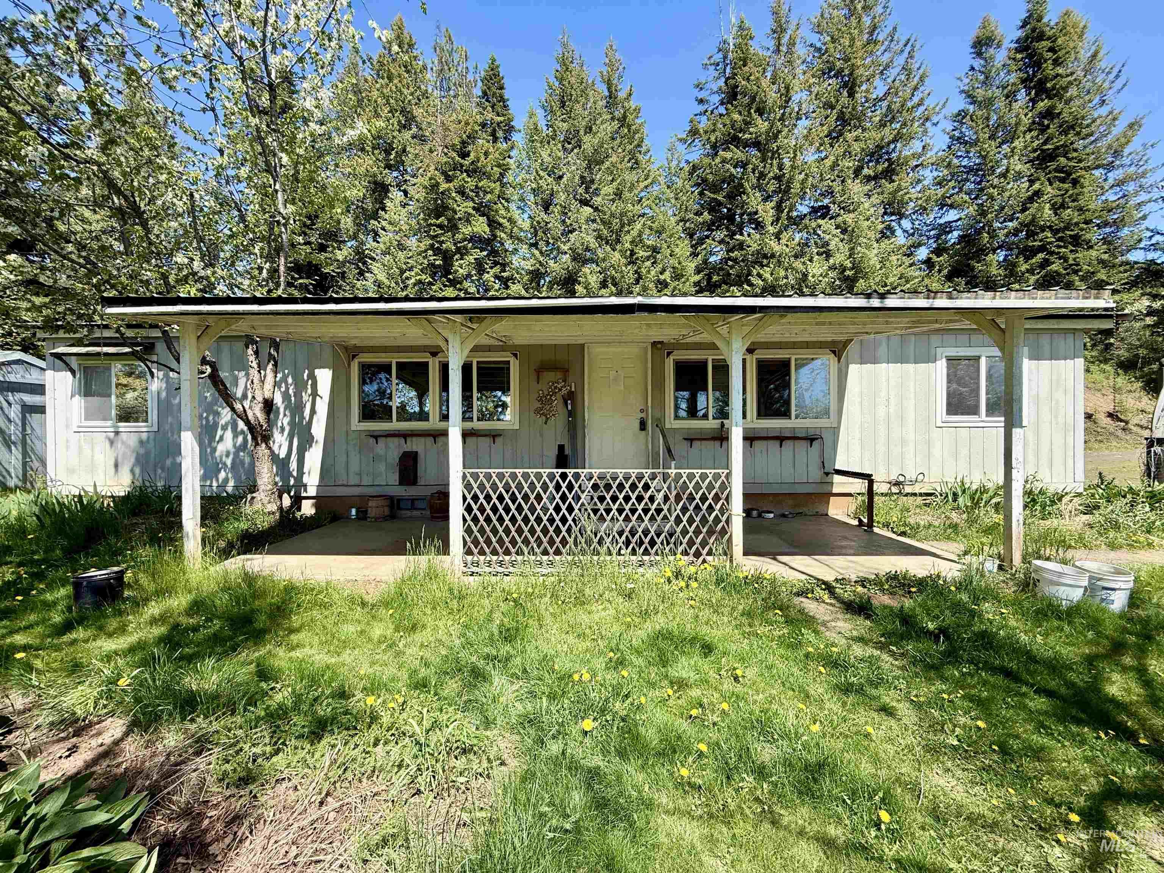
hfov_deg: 102.1
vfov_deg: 85.7
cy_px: 436
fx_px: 471
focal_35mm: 14
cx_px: 582
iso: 64
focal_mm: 2.22
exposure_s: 1/820
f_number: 2.2
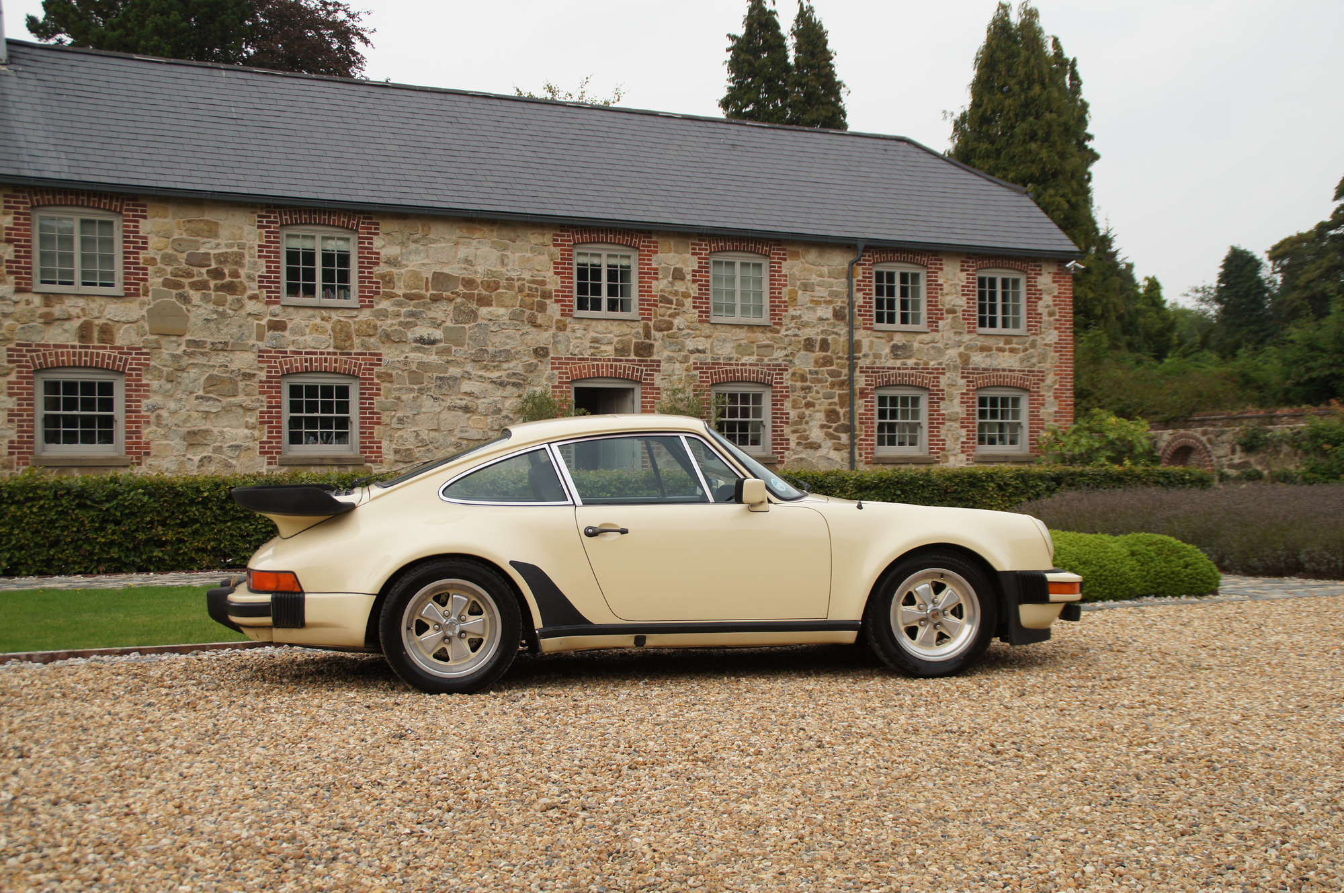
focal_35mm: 42
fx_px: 1566
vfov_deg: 31.8
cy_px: 446
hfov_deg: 46.4
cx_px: 672
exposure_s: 1/320
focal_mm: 28
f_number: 5.6
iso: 100
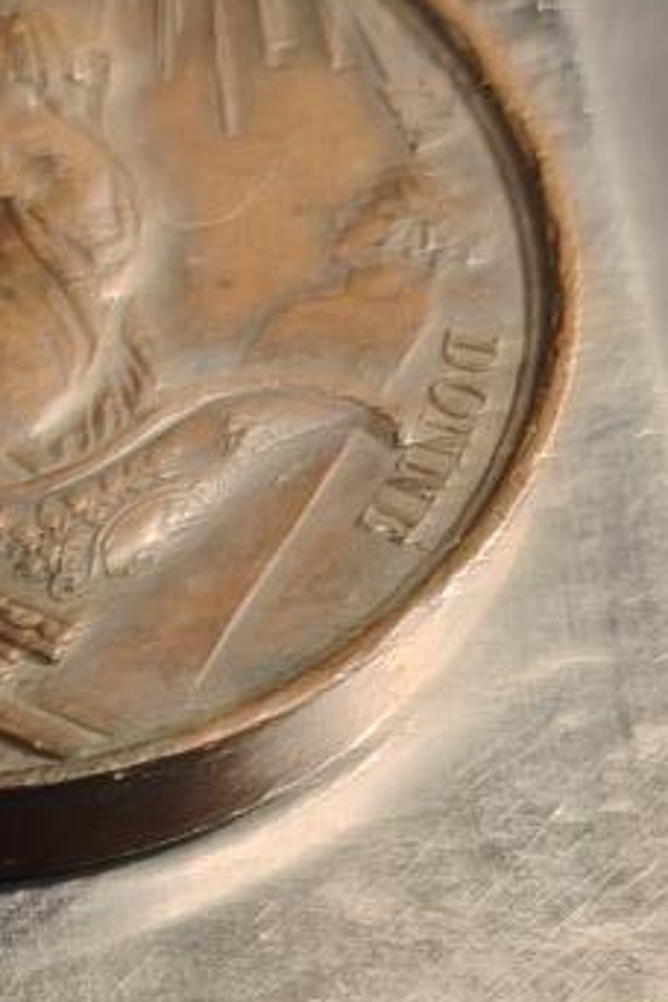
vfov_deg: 15.1
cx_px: -955
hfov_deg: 9.6
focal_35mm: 126
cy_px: 1477
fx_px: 3507
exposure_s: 1/158
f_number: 1.6
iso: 250
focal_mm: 6.06
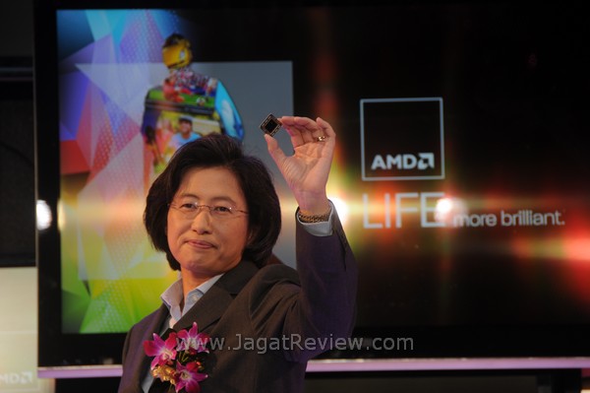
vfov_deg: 6.1
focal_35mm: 225
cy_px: 196
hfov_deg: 9.2
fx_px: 3684
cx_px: 295
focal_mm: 150
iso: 200
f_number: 6.3
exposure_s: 1/60
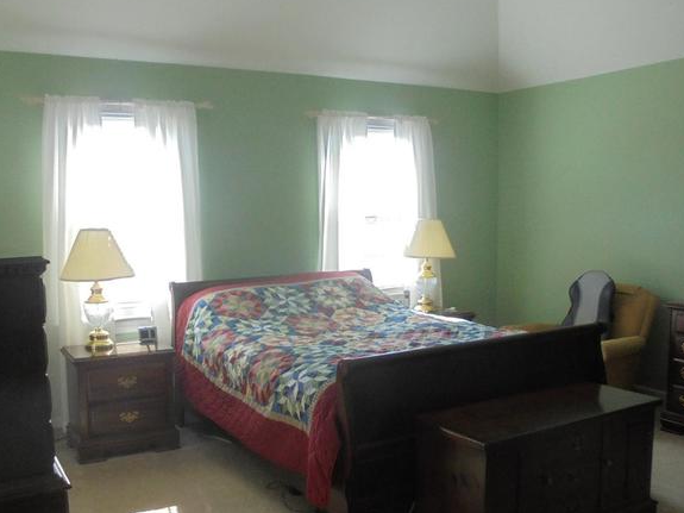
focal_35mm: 35
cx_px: 302
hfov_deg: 52.5
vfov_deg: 40.6
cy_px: 290
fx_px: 691
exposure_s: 1/80
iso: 250
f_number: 3.5
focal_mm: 4.6
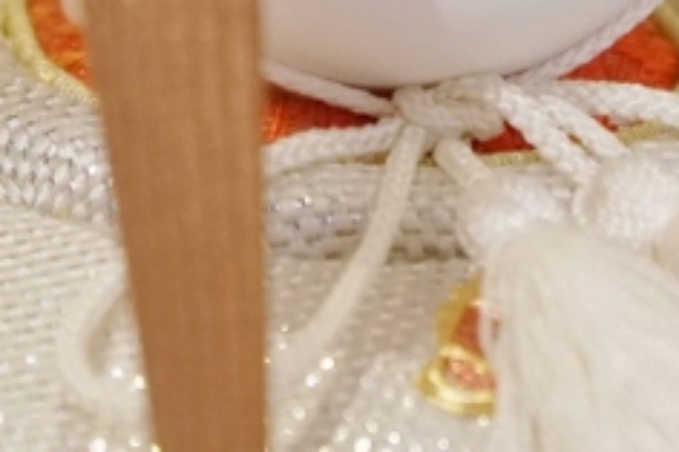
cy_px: -261
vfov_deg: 2.0
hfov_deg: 3.0
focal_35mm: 691
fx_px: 13018
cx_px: 601
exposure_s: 1/160
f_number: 4
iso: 1250
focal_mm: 85
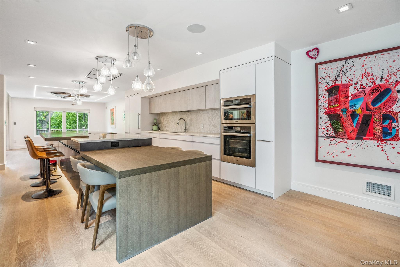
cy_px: 134
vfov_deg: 73.7
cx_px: 200
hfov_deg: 96.7
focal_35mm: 16
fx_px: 178
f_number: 5.6
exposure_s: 1/80
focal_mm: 16
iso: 640
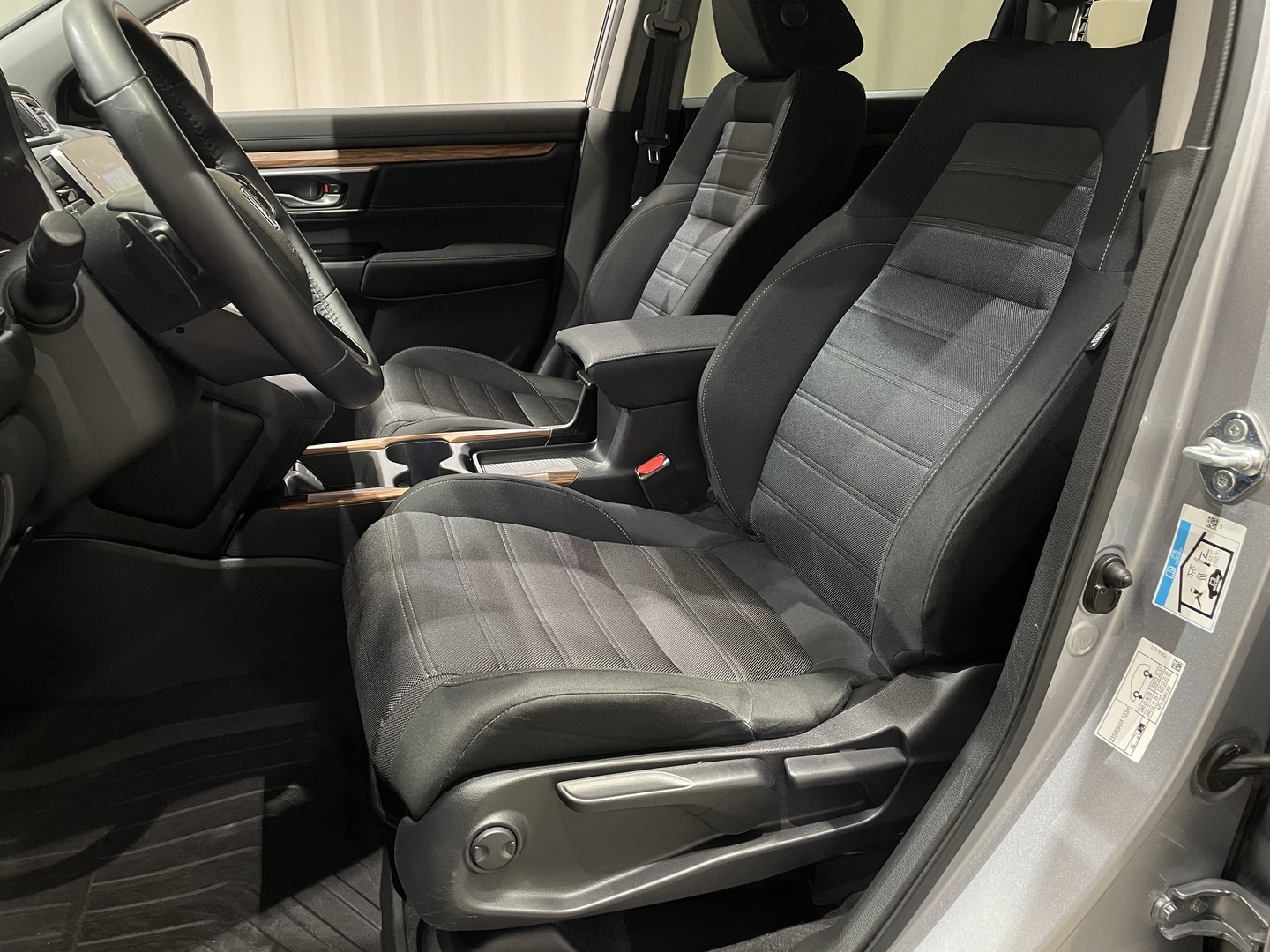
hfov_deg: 67.3
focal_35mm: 26
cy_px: 476
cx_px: 635
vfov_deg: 53.1
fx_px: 954
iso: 320
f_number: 1.6
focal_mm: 4.2
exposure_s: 1/50
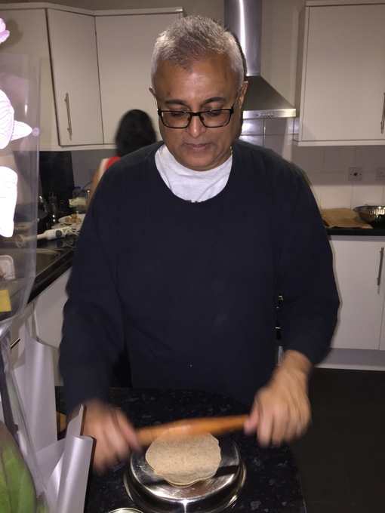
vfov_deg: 61.7
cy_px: 256
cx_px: 192
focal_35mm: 29
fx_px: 430
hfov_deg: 48.2
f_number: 2.2
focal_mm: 4.15
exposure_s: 1/17
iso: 80
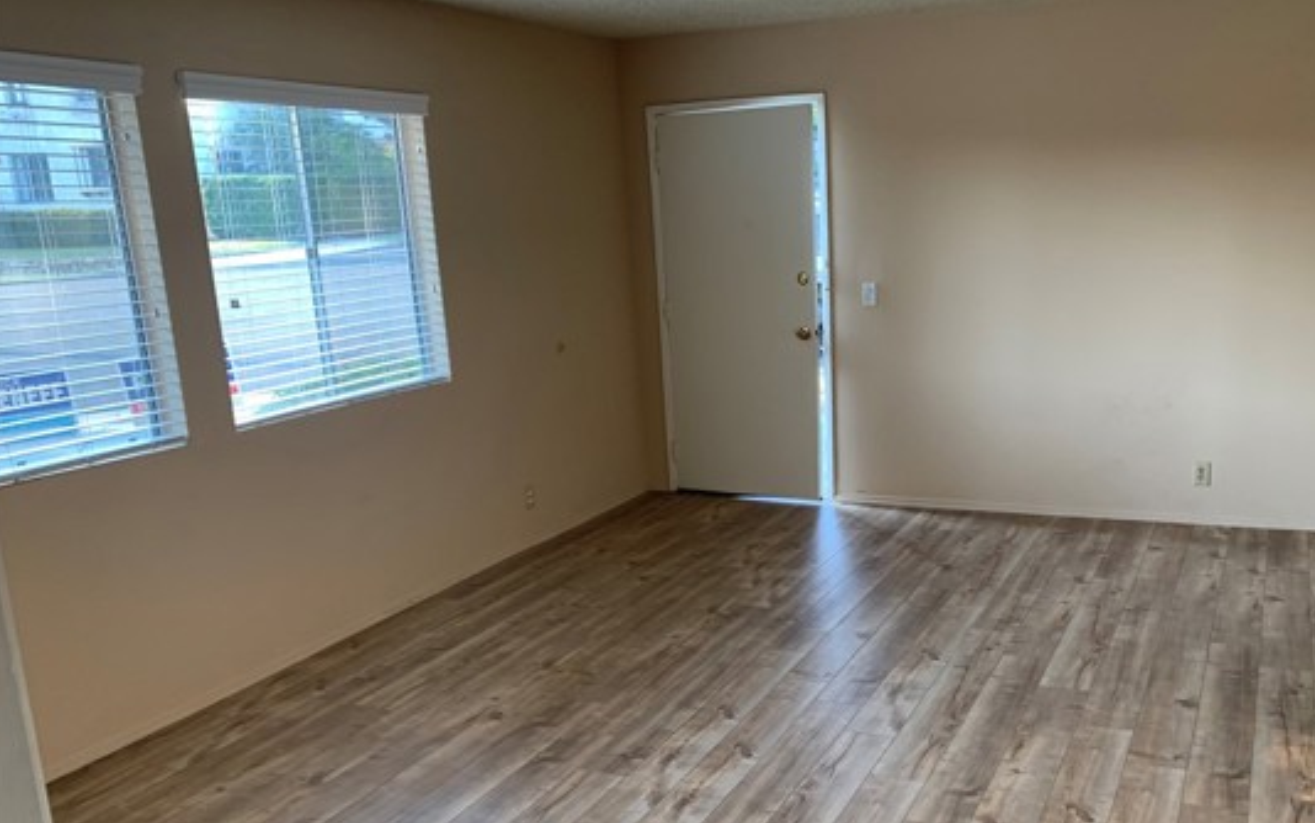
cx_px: 778
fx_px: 1183
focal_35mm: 33
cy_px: 510
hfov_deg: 57.7
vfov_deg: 38.1
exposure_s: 1/89
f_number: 1.8
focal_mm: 4.25
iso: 100
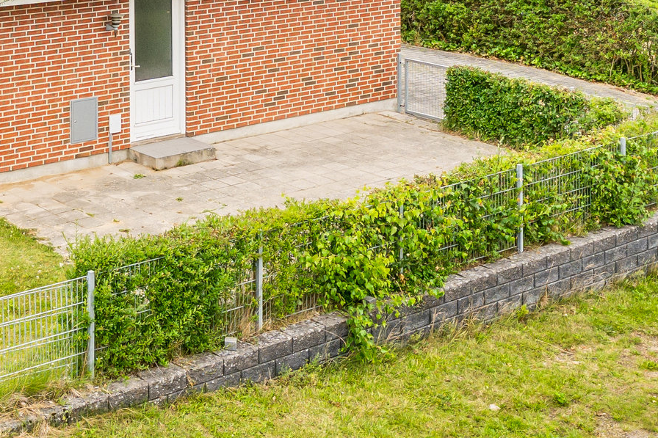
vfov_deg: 18.3
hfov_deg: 28.1
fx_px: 1255
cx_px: 46
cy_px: -150
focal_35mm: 69
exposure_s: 1/400
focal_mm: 20.5
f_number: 7.1
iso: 800
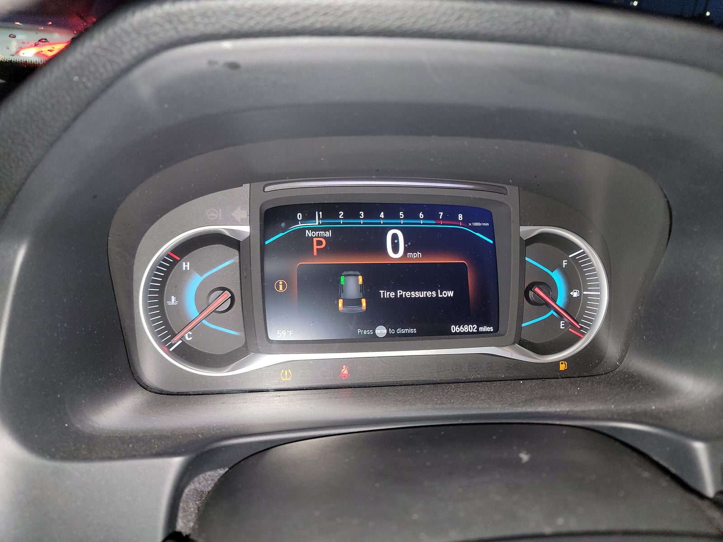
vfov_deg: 56.8
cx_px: 362
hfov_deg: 71.6
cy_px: 271
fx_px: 501
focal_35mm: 24
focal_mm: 6.7
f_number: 1.8
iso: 255
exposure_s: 1/40
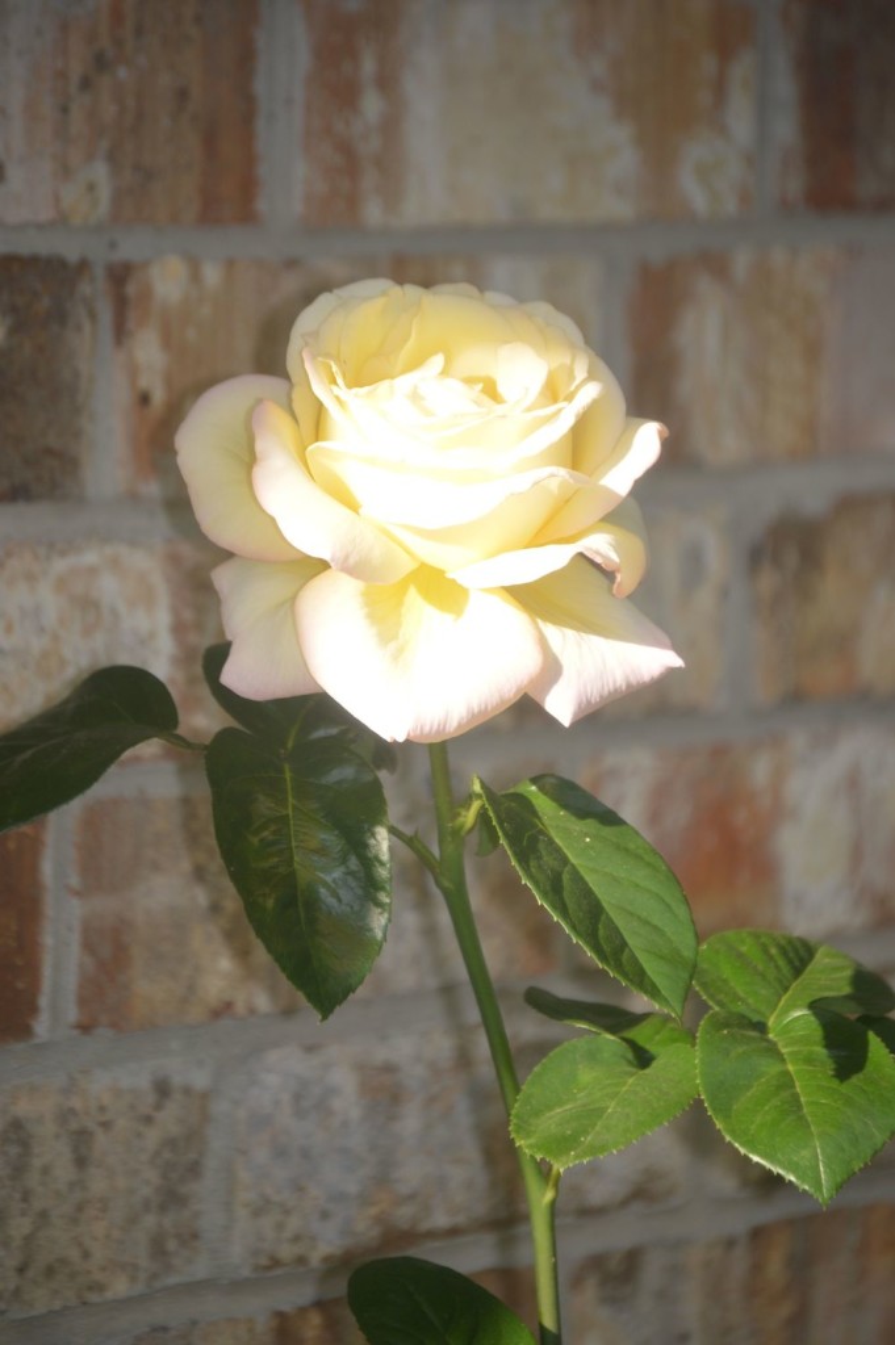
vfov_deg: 10.6
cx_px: 448
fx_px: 7284
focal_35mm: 195
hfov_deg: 7.0
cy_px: 672
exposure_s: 1/200
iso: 100
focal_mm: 130
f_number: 5
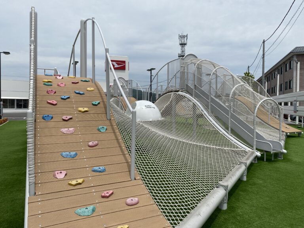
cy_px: 114
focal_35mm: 26
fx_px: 228
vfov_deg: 53.1
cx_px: 152
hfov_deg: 67.3
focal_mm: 4.25
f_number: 1.8
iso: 32
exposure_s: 1/6061
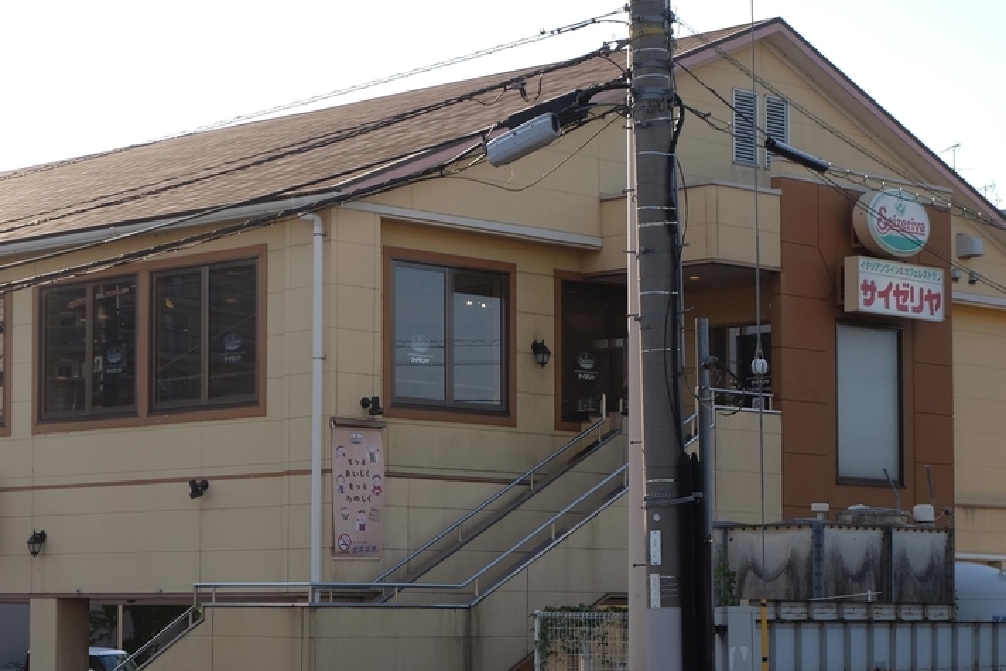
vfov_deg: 15.0
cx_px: 318
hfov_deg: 22.3
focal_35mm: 91
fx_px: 2543
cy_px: 404
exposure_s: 1/340
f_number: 5.6
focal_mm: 35.8
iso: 200
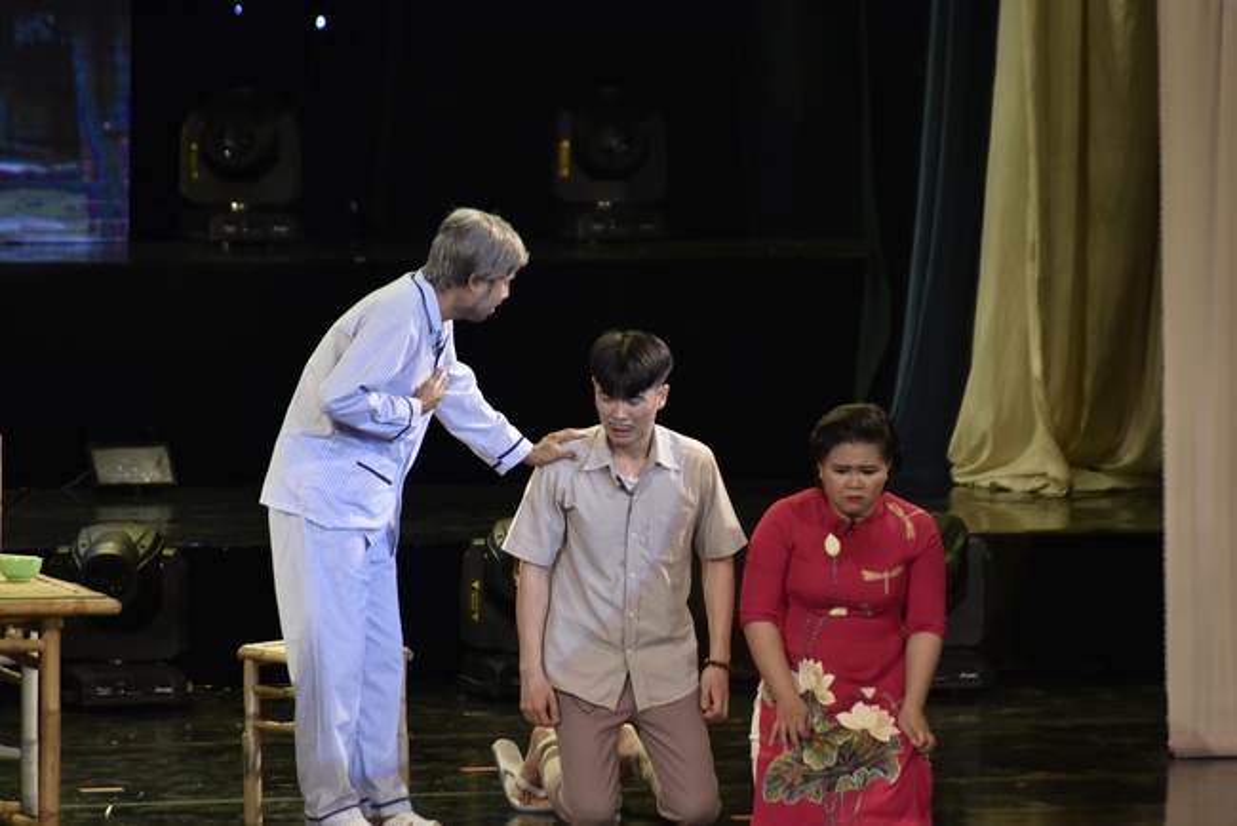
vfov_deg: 4.6
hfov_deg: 6.9
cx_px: 618
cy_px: 413
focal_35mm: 300
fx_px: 10312
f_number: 5.6
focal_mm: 300
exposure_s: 1/160
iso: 1000
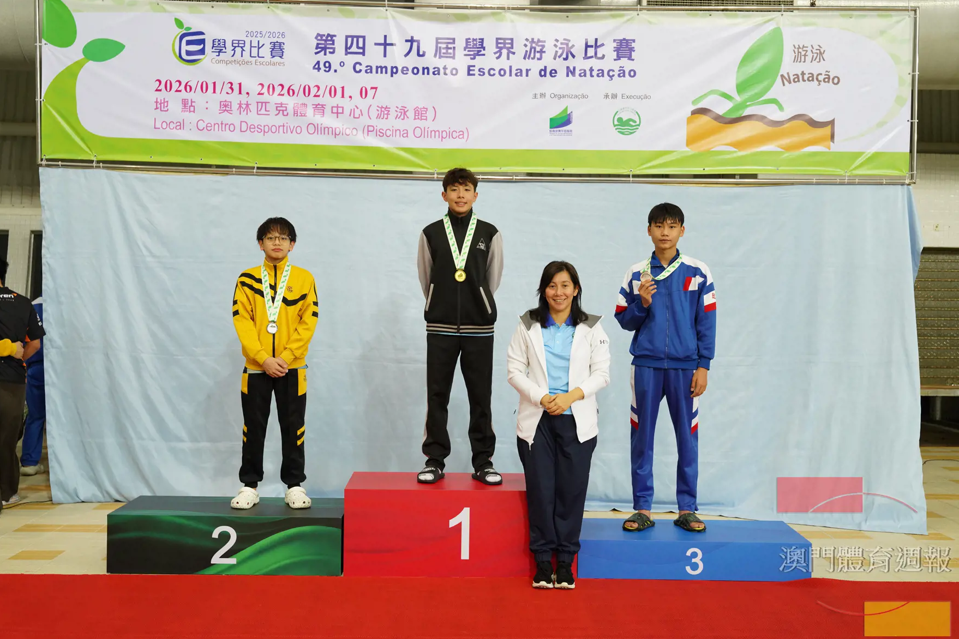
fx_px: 1145
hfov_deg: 45.4
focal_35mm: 43
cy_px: 325
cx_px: 481
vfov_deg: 31.2
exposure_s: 1/200
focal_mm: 42
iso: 1600
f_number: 5.6
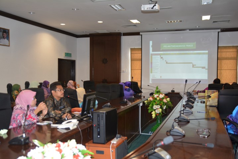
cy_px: 80
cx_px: 119
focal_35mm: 38
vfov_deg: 35.6
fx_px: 248
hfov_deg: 51.2
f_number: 3.8
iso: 720
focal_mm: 25
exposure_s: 1/60
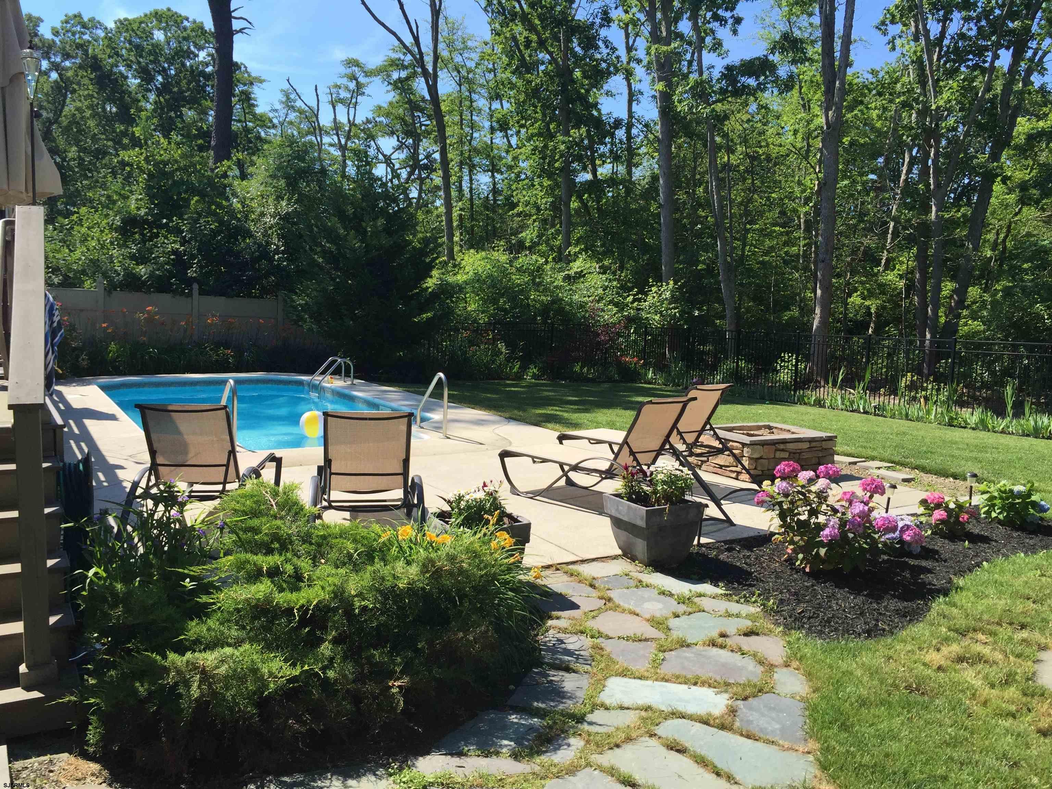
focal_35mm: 29
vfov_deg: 48.2
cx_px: 526
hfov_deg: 61.7
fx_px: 881
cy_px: 394
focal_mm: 4.15
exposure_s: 1/1319
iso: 32
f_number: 2.2
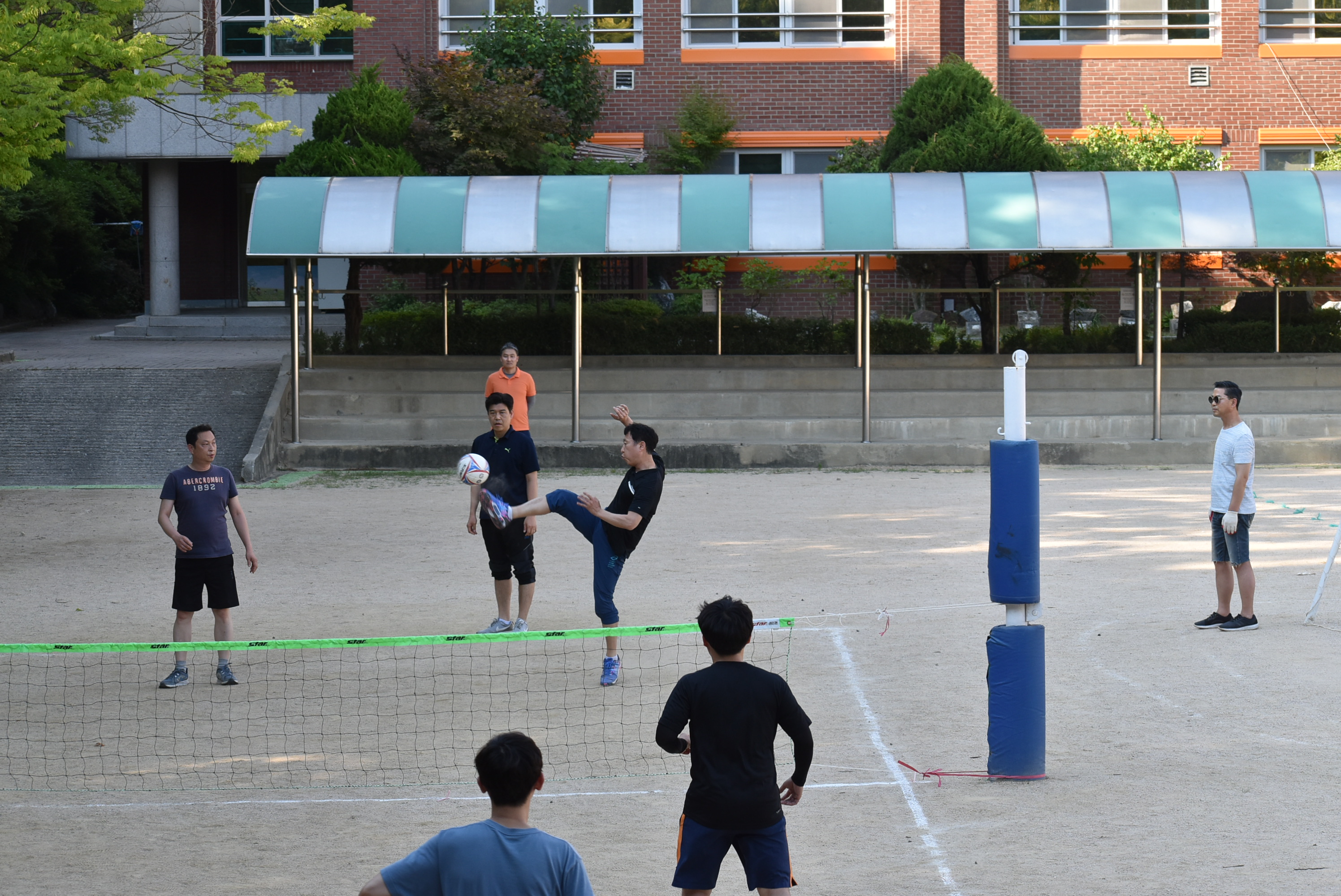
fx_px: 3914
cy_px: 448
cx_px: 670
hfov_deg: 19.4
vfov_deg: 13.1
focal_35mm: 105
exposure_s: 1/250
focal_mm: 70
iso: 400
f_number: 8
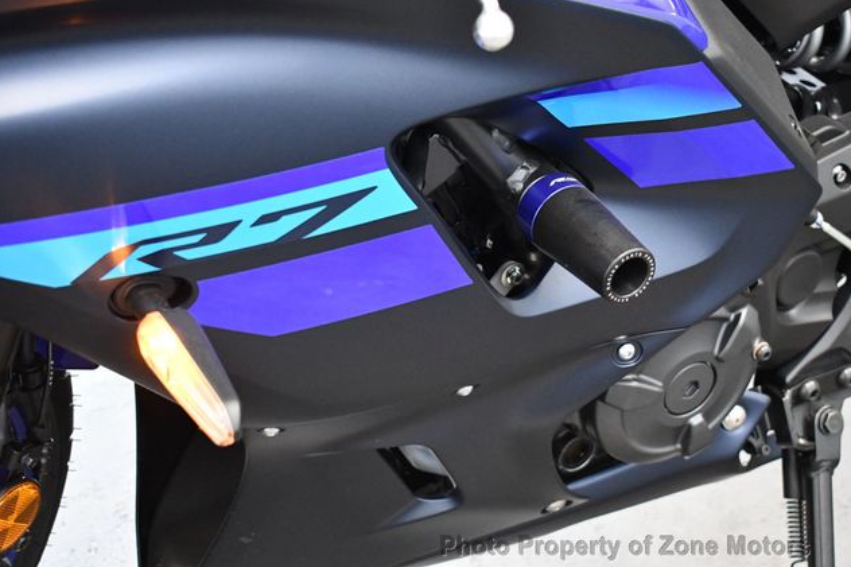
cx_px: 424
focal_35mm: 73
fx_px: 1725
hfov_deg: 27.7
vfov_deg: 18.7
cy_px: 284
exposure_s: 1/80
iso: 3200
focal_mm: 36
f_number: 4.8
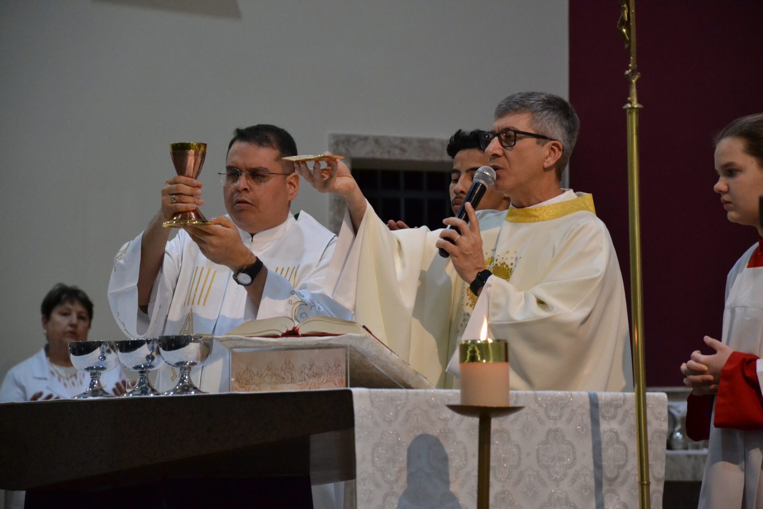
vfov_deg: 6.5
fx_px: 4450
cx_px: 382
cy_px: 254
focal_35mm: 210
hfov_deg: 9.8
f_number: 5.6
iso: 2500
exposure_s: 1/125
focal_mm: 140
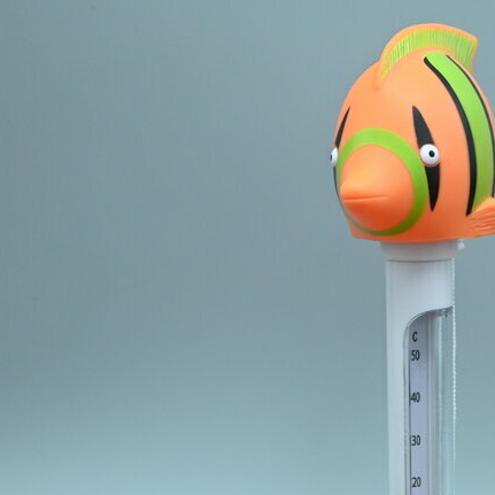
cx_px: 441
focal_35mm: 78
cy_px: 365
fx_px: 1270
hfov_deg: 21.6
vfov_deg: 21.9
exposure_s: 1/125
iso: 1000
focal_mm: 26.5
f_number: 4.5
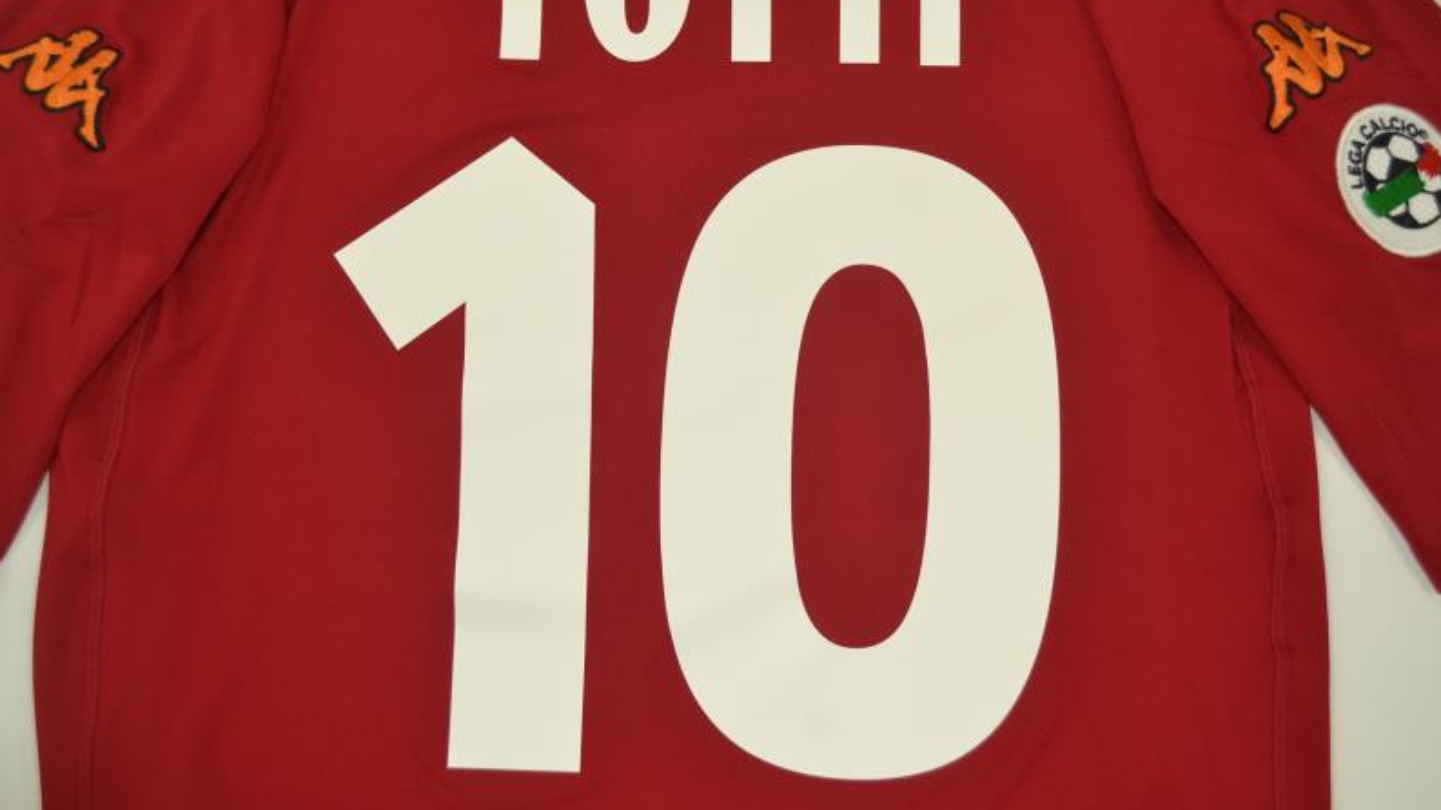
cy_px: 350
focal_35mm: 38
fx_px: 1451
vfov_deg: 31.1
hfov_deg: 52.8
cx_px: 720
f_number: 4.5
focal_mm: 24
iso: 200
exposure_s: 1/200
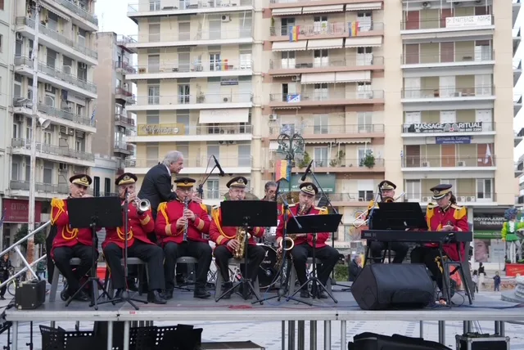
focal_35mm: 50
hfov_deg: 39.6
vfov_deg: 27.0
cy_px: 175
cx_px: 262
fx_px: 728
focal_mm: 50
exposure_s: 1/200
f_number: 4.5
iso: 200
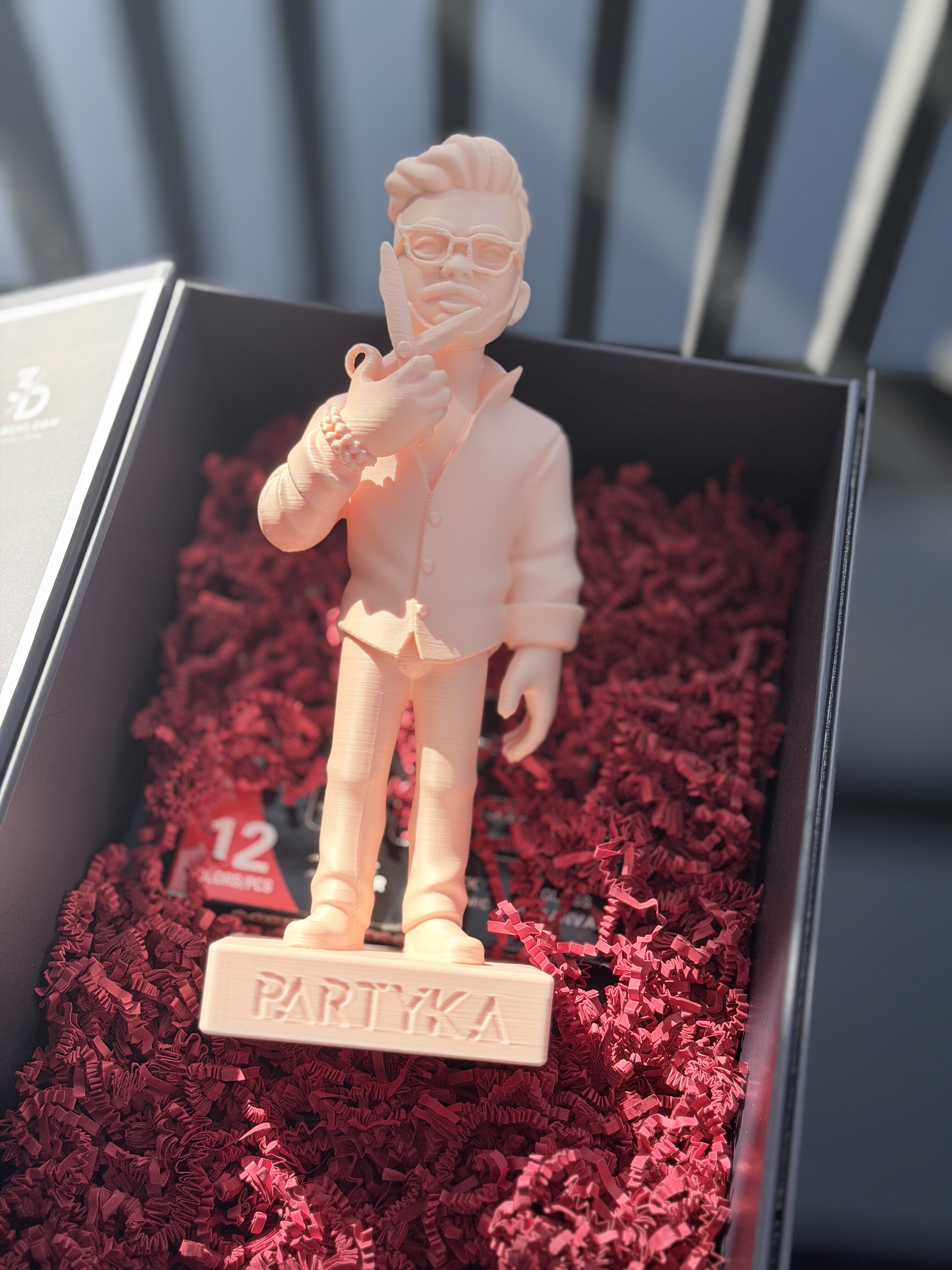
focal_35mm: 48
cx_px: 476
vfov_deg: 39.7
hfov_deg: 30.3
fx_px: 1760
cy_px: 635
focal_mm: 6.76
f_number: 1.78
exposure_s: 1/3534
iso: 64
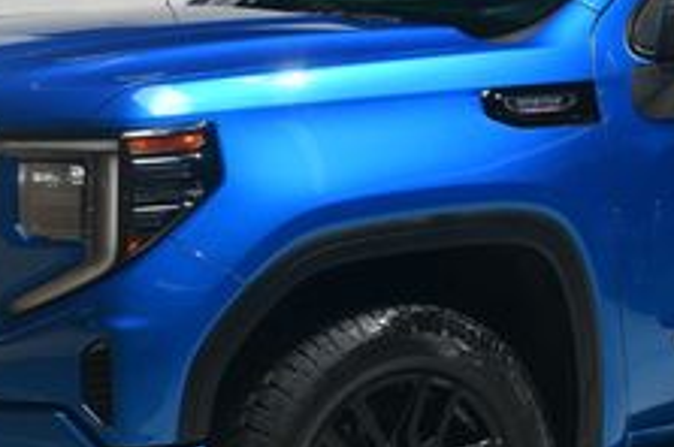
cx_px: 632
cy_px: 299
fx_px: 2150
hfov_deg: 17.5
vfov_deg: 11.9
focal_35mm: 115
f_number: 11
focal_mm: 27
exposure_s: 1/160
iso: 100
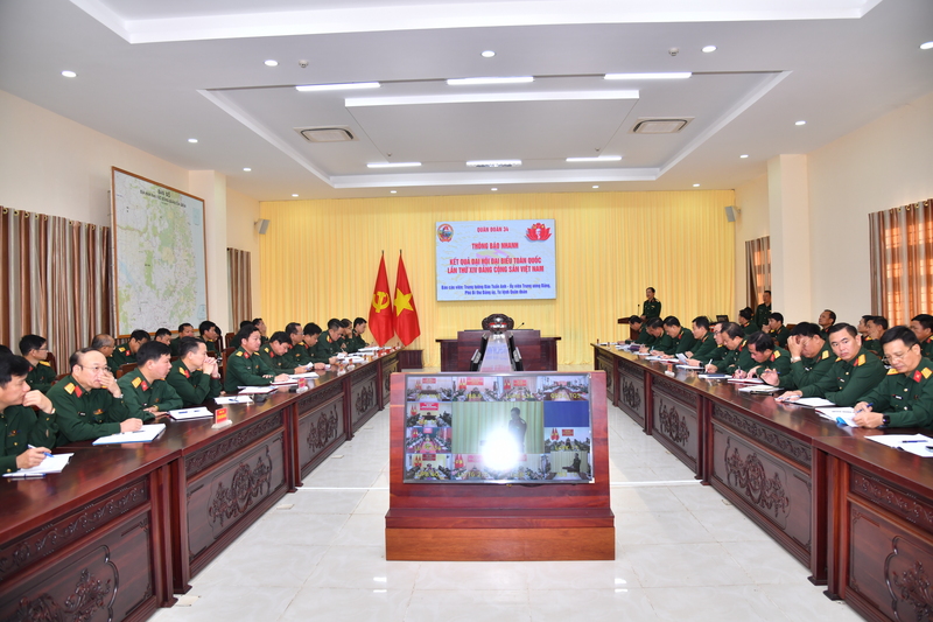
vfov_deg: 53.1
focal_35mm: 24
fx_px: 622
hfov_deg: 73.8
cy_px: 311
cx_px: 466
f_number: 5.6
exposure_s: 1/125
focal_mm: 24
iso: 400
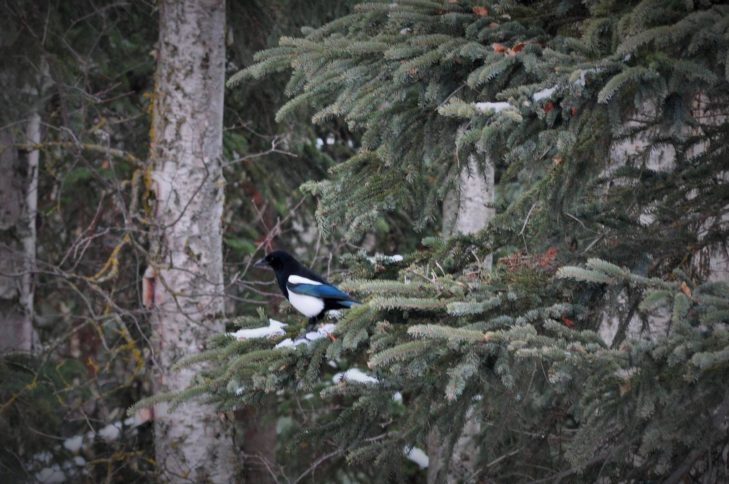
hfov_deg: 5.7
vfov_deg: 3.8
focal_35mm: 360
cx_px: 364
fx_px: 7282
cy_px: 242
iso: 800
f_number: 8
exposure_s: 1/60
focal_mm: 240
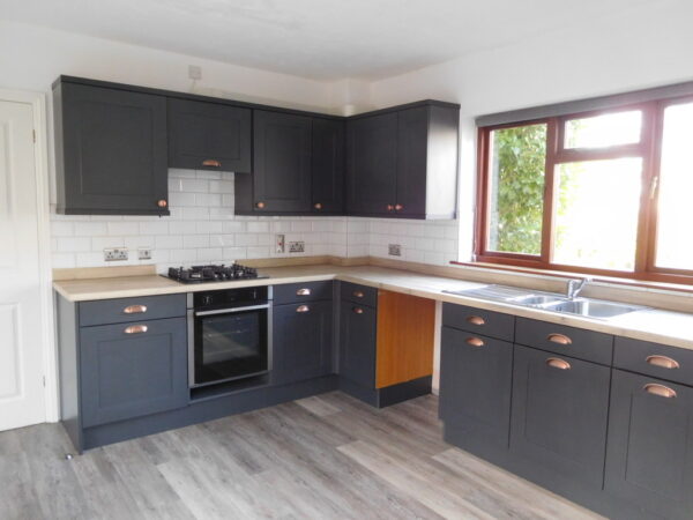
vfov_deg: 54.9
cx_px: 346
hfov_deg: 69.4
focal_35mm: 25
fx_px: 500
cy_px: 260
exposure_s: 1/15
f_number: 3.4
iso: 400
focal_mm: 4.5
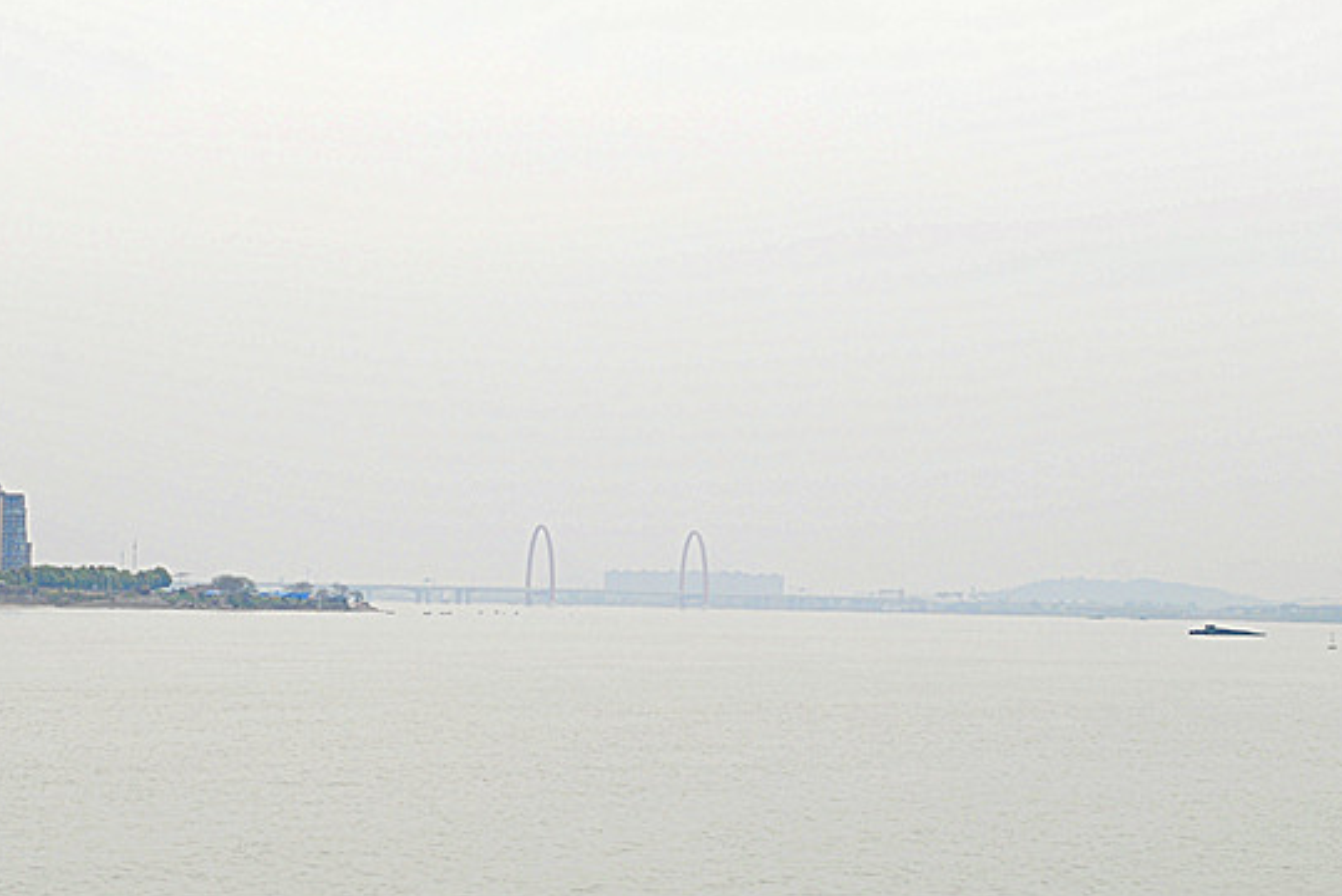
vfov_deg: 14.0
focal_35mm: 98
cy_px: 392
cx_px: 463
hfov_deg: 20.7
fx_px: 3655
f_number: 9
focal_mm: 44
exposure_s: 1/320
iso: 100
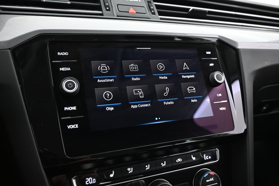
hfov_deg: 60.7
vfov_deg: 42.6
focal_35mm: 31
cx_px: 140
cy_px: 93
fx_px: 238
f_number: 3.8
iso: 1600
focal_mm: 20.5
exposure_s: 1/20
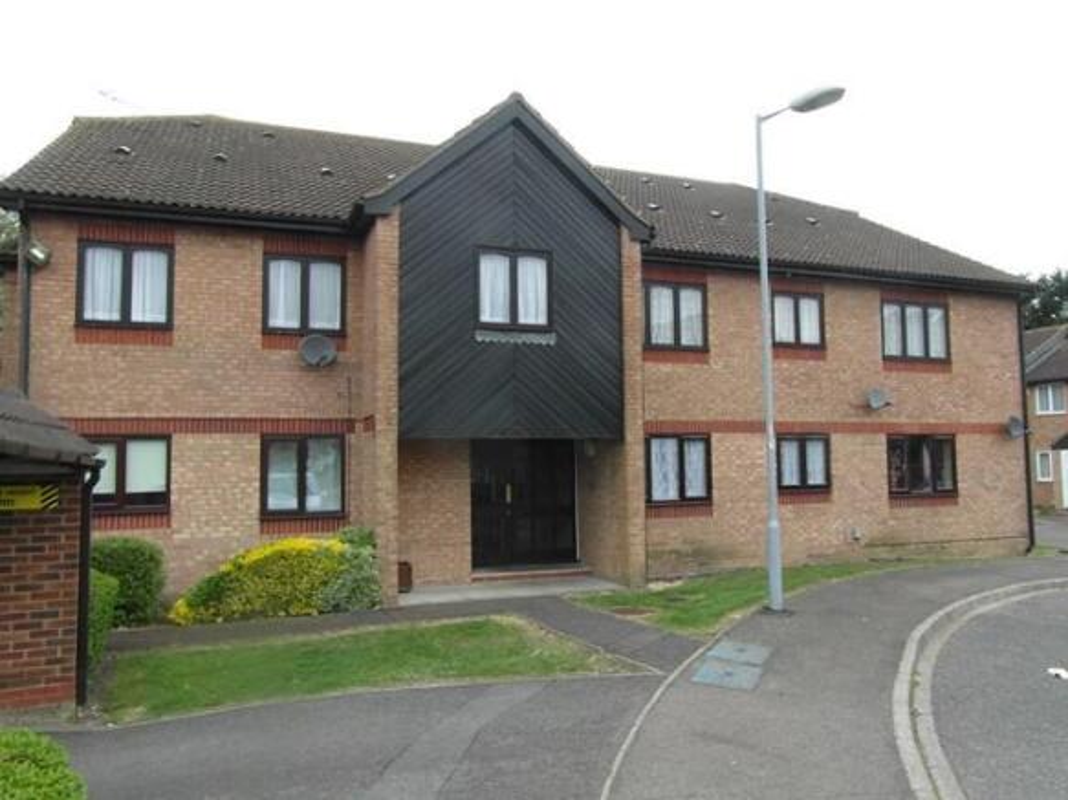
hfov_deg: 71.6
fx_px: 740
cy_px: 400
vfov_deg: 56.8
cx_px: 534
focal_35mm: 24
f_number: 4.6
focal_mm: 4
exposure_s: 1/45
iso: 80
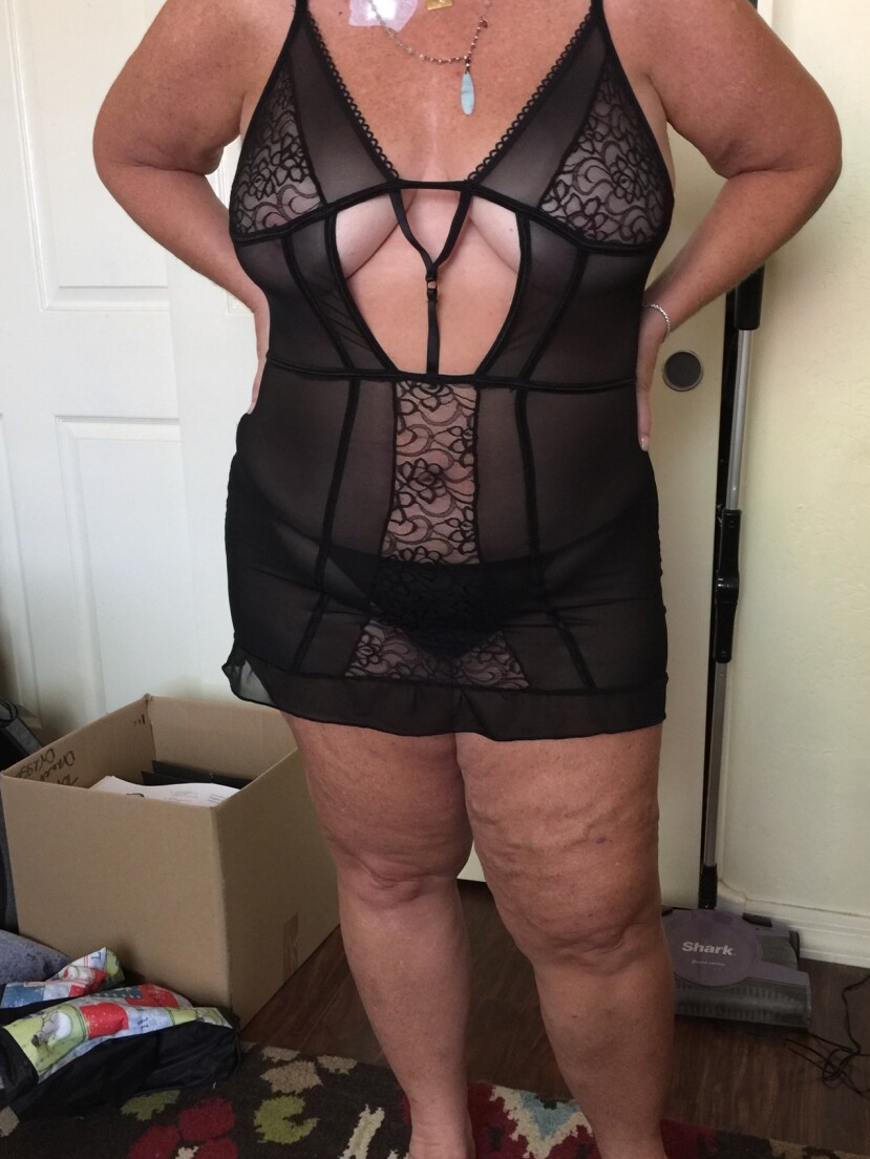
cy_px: 628
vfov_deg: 52.5
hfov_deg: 40.7
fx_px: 1172
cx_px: 466
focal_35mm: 35
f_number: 2.2
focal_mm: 4.15
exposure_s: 1/10
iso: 100
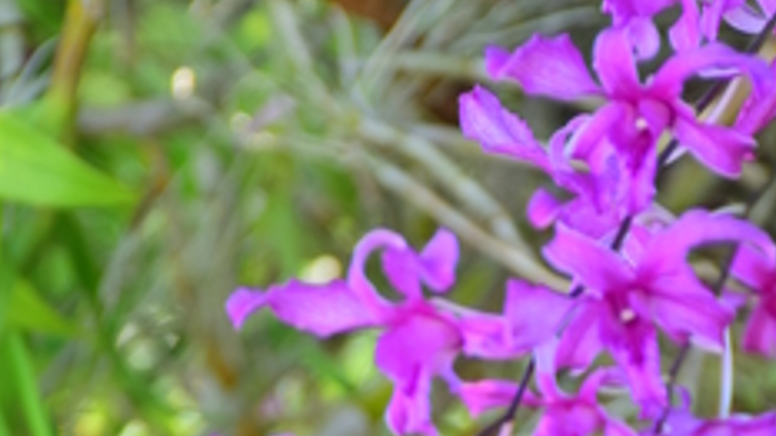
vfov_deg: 3.8
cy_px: 582
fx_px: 6543
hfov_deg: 6.8
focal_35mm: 318
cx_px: 480
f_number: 5.6
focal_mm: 105
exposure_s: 1/40
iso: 100
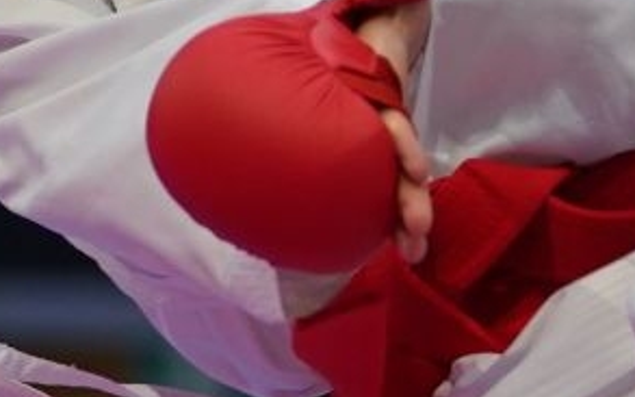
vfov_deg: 2.0
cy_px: 20
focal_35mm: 645
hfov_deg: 3.3
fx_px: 11160
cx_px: 360
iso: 1000
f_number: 2.8
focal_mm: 103
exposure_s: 1/1000
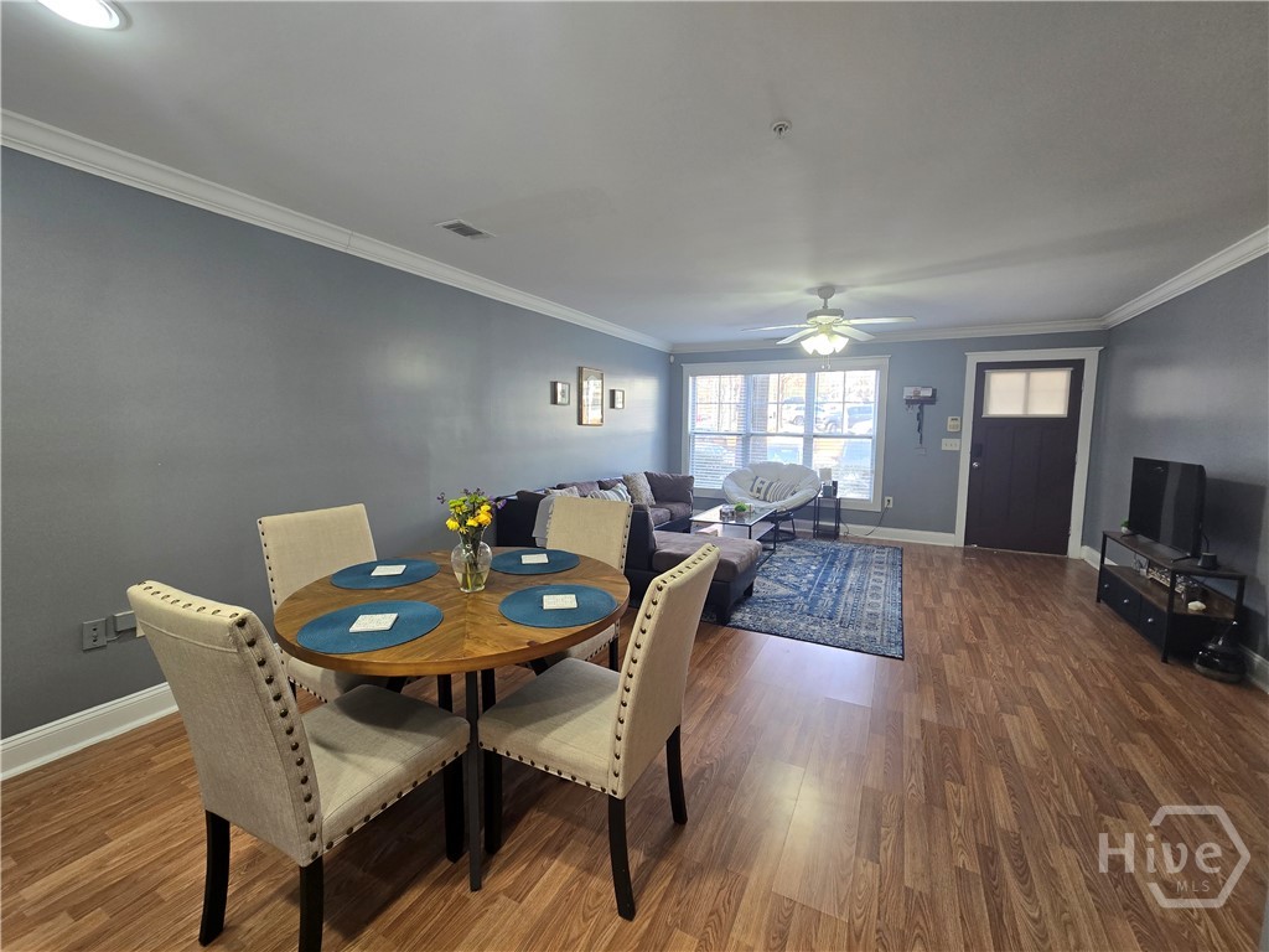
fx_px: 477
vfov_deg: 89.9
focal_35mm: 13
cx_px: 634
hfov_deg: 106.2
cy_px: 476
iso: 125
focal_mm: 2.2
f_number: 2.2
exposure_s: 1/60
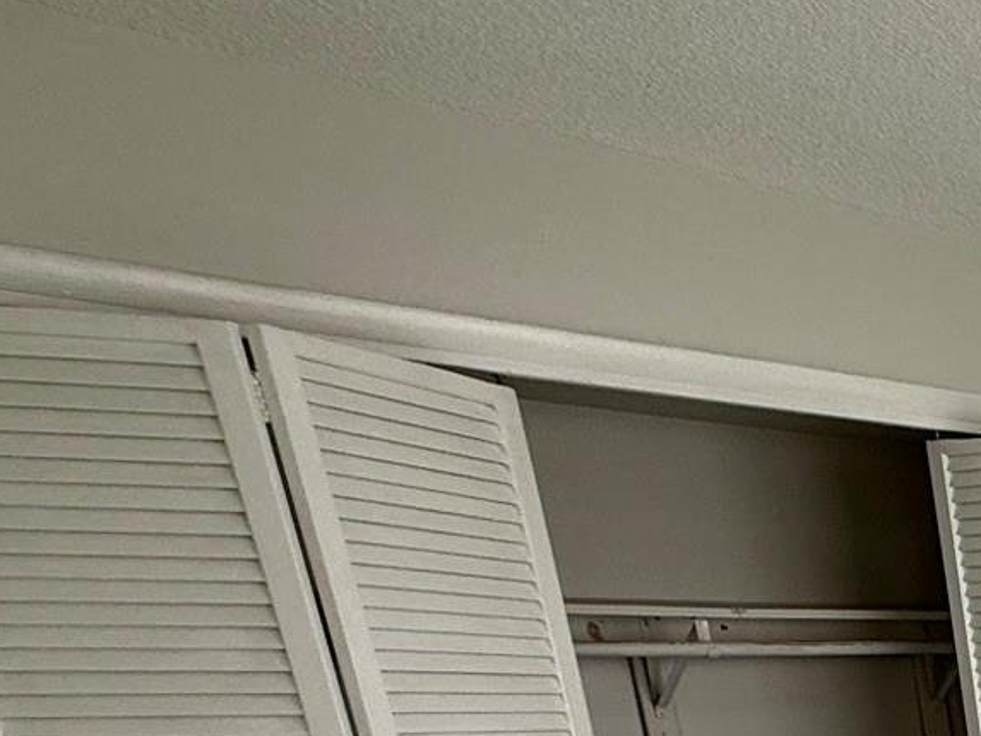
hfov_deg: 24.5
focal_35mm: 50
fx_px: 1417
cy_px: 1142
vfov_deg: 22.9
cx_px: 1621
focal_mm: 2.22
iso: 50
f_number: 2.2
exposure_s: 1/162
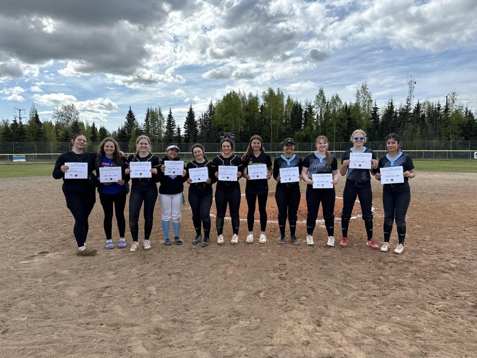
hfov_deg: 69.4
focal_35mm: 25
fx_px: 344
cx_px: 238
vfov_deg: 54.9
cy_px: 185
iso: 80
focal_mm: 6.76
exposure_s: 1/2331
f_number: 1.78
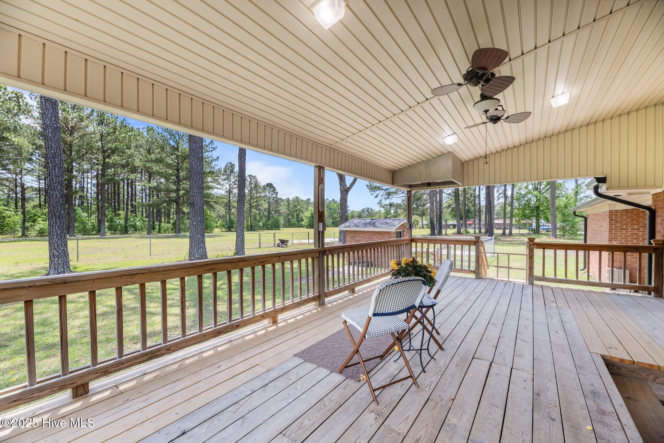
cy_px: 222
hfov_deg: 104.3
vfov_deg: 81.2
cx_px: 332
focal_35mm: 14
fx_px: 258
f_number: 9
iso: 100
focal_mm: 14
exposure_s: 1/80
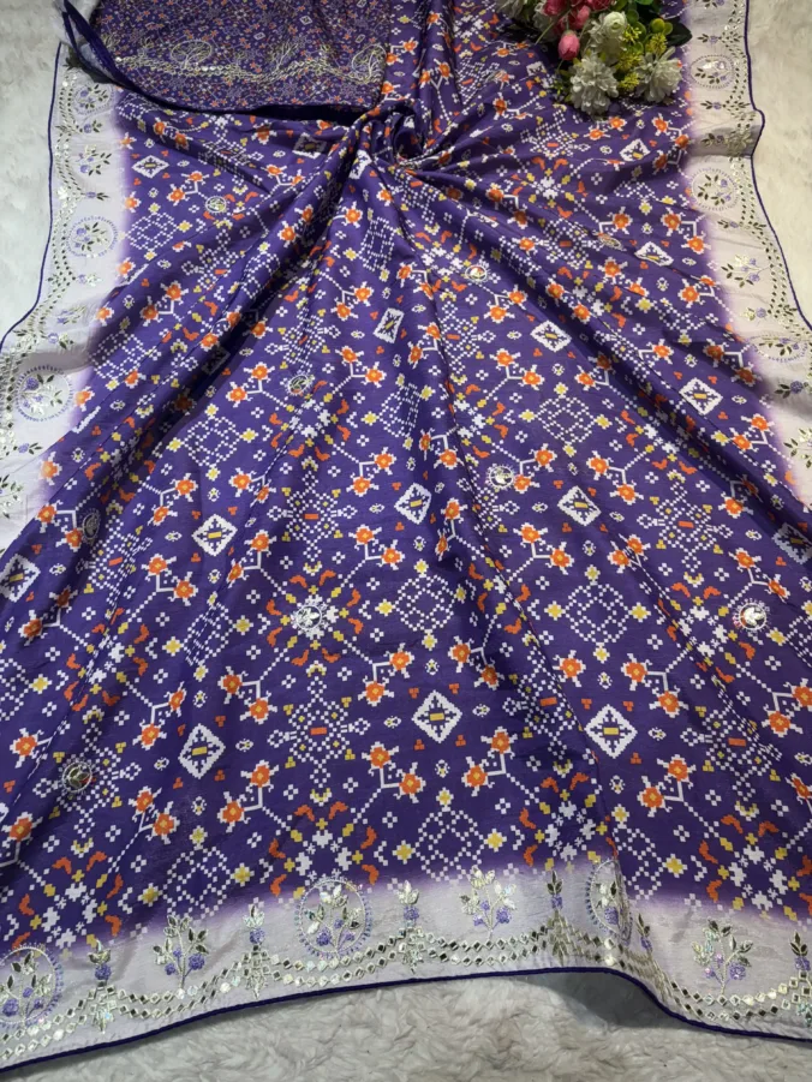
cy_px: 541
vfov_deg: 67.3
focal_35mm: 26
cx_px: 406
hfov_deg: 53.1
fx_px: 813
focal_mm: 5.96
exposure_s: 1/100
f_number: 1.6
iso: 32
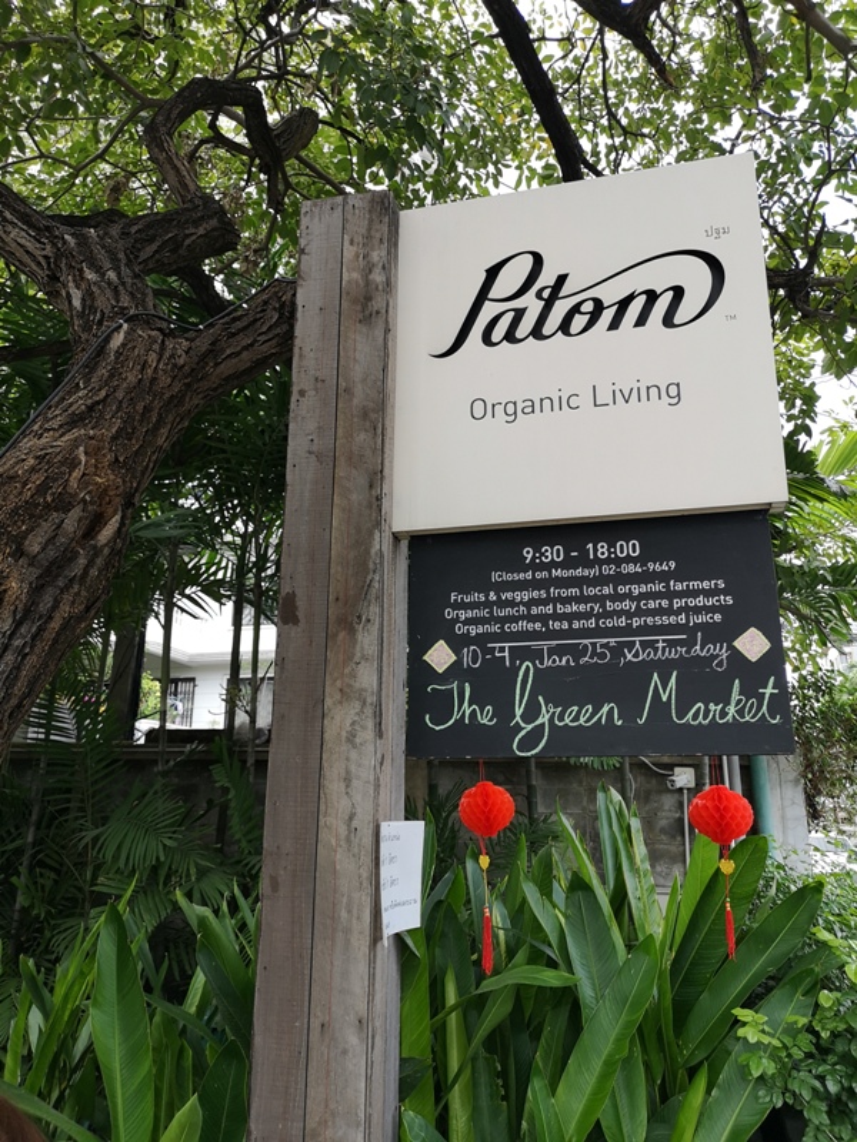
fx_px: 891
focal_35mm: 27
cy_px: 571
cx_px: 428
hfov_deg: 51.4
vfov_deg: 65.3
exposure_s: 1/264
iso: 50
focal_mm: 3.95
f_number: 1.8
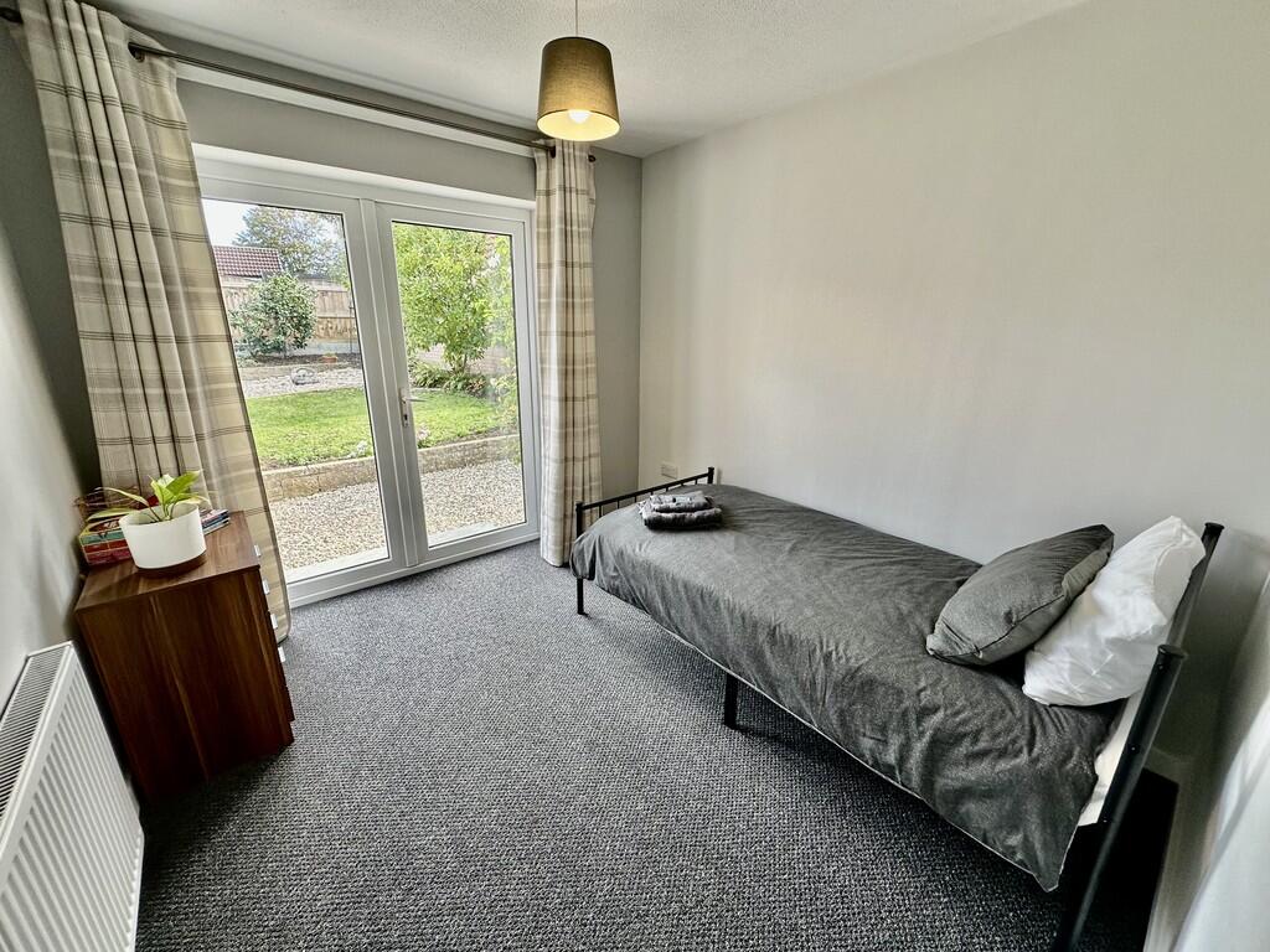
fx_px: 514
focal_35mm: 14
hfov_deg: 102.1
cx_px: 635
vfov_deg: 85.7
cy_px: 476
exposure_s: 1/99
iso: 64
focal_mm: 2.22
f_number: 2.2
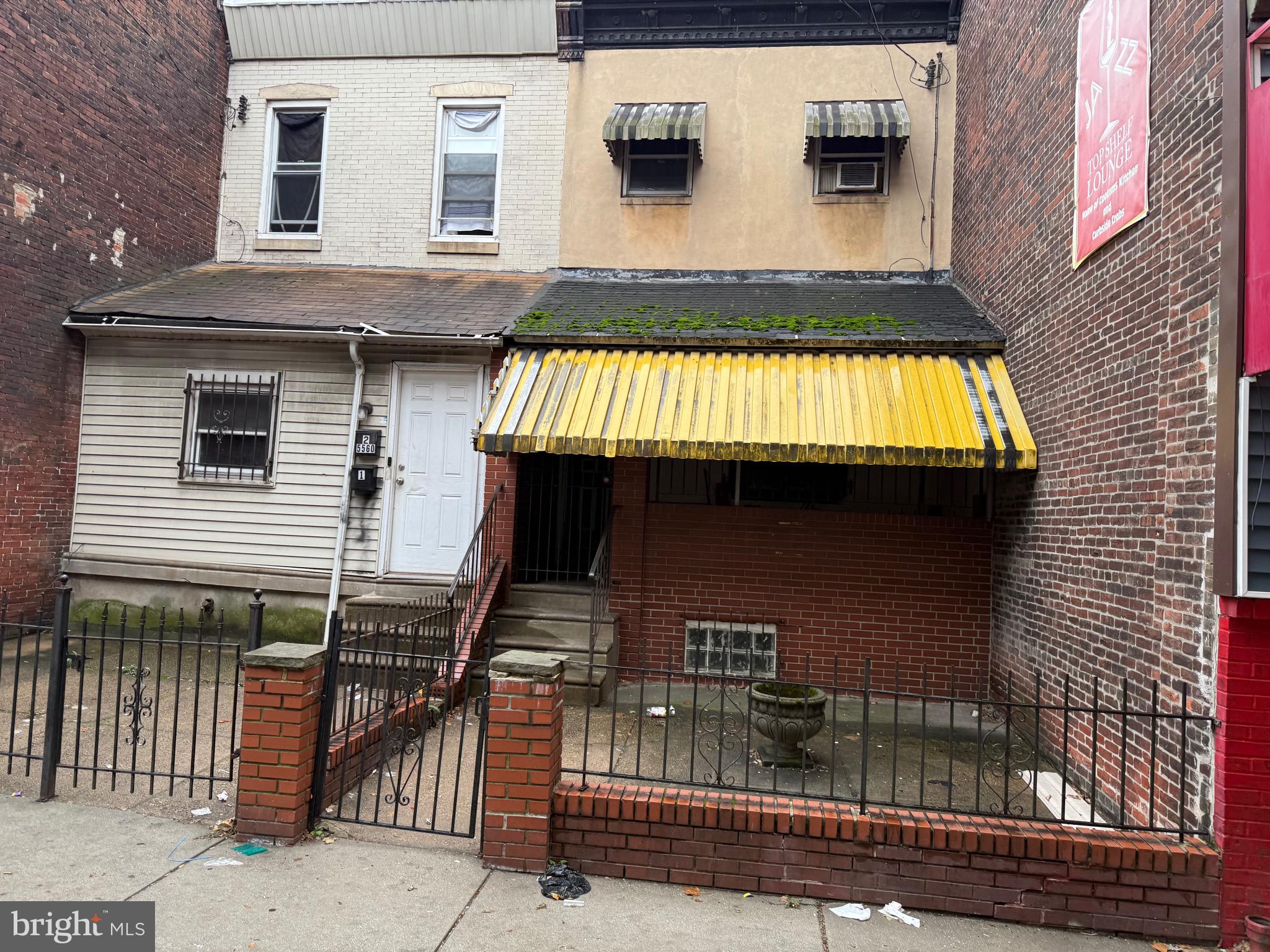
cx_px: 635
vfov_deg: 56.8
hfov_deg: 71.6
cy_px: 476
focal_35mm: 24
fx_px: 881
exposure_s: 1/121
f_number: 1.78
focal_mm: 6.76
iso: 64
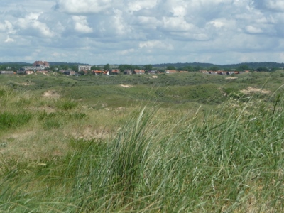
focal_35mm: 112
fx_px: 919
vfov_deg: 13.2
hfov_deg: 17.6
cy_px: 106
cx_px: 142
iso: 100
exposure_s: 1/800
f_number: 4.7
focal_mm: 19.1
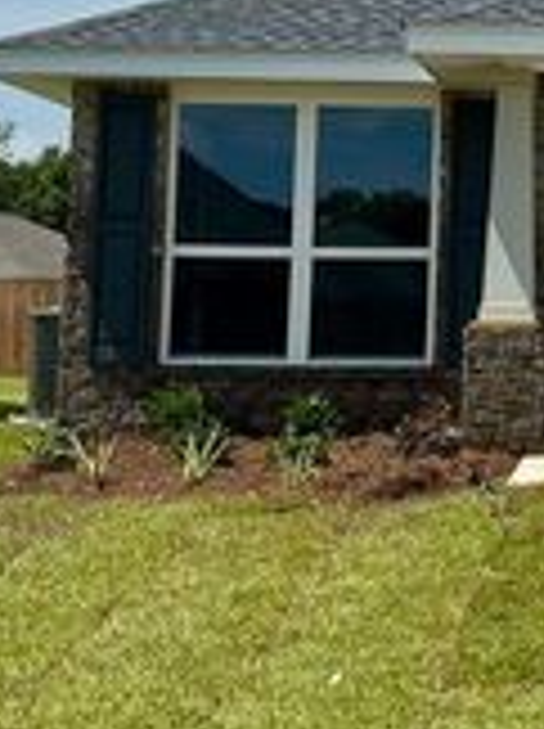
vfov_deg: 18.1
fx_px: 2248
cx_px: 814
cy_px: 92
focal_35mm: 107
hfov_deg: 13.1
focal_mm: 5.7
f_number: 1.5
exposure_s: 1/11364
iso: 50
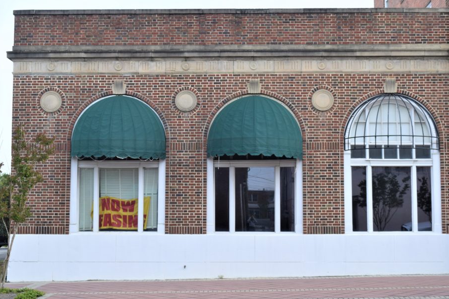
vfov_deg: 22.8
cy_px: 151
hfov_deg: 33.6
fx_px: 743
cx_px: 234
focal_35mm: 60
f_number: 8
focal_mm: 35
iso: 250
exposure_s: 1/250
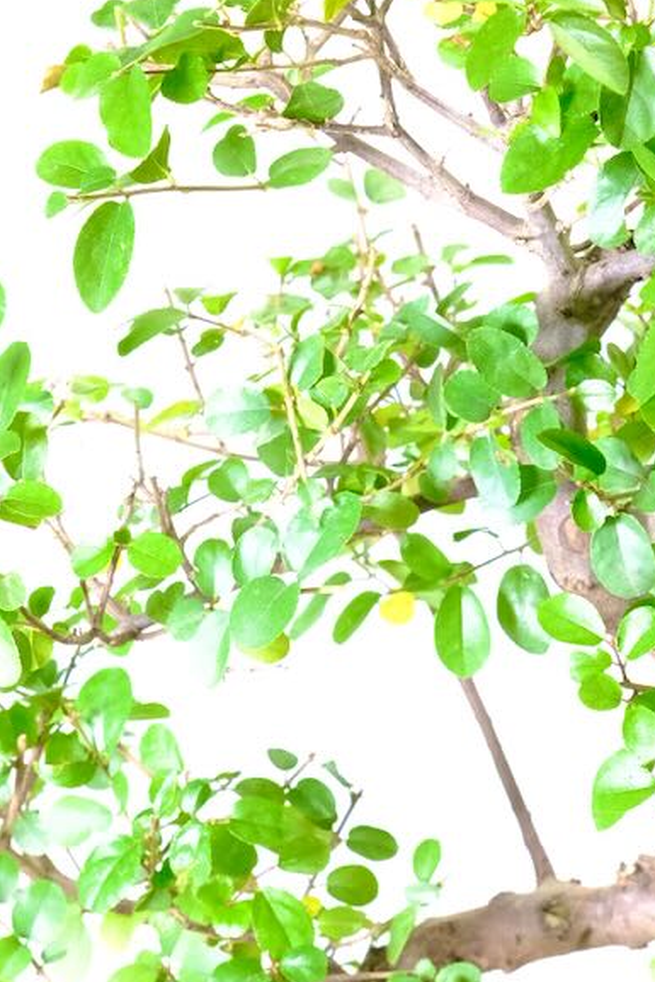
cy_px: 751
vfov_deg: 8.1
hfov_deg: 5.4
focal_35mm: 253
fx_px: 6900
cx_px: 534
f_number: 8
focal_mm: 76.3
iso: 2500
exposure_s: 1/30
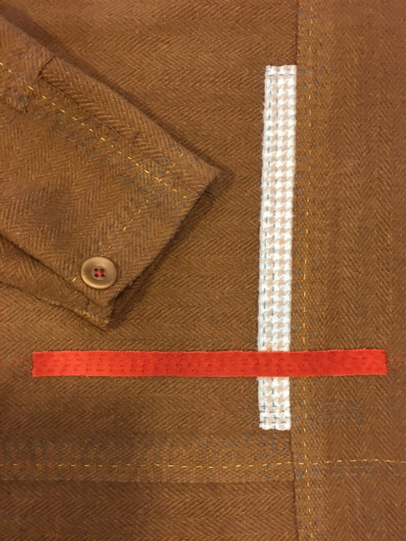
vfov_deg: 61.7
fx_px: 454
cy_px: 270
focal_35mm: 29
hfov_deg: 48.2
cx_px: 203
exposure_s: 1/15
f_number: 2.2
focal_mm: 4.15
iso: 100
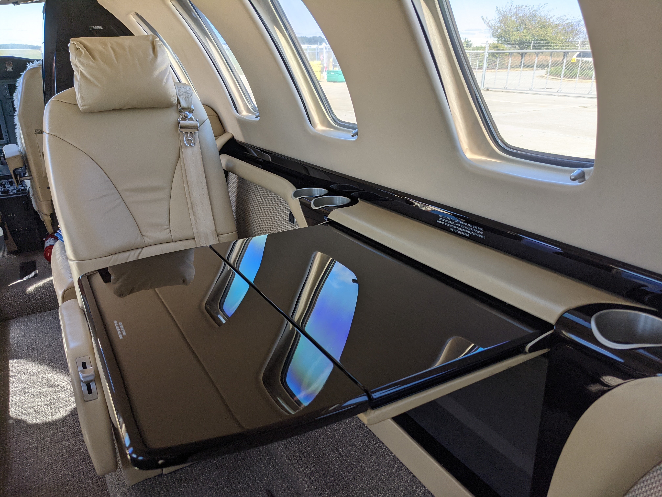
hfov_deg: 65.3
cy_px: 248
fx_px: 516
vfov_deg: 51.4
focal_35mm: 27
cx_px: 331
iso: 39
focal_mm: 4.38
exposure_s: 1/498
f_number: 1.73
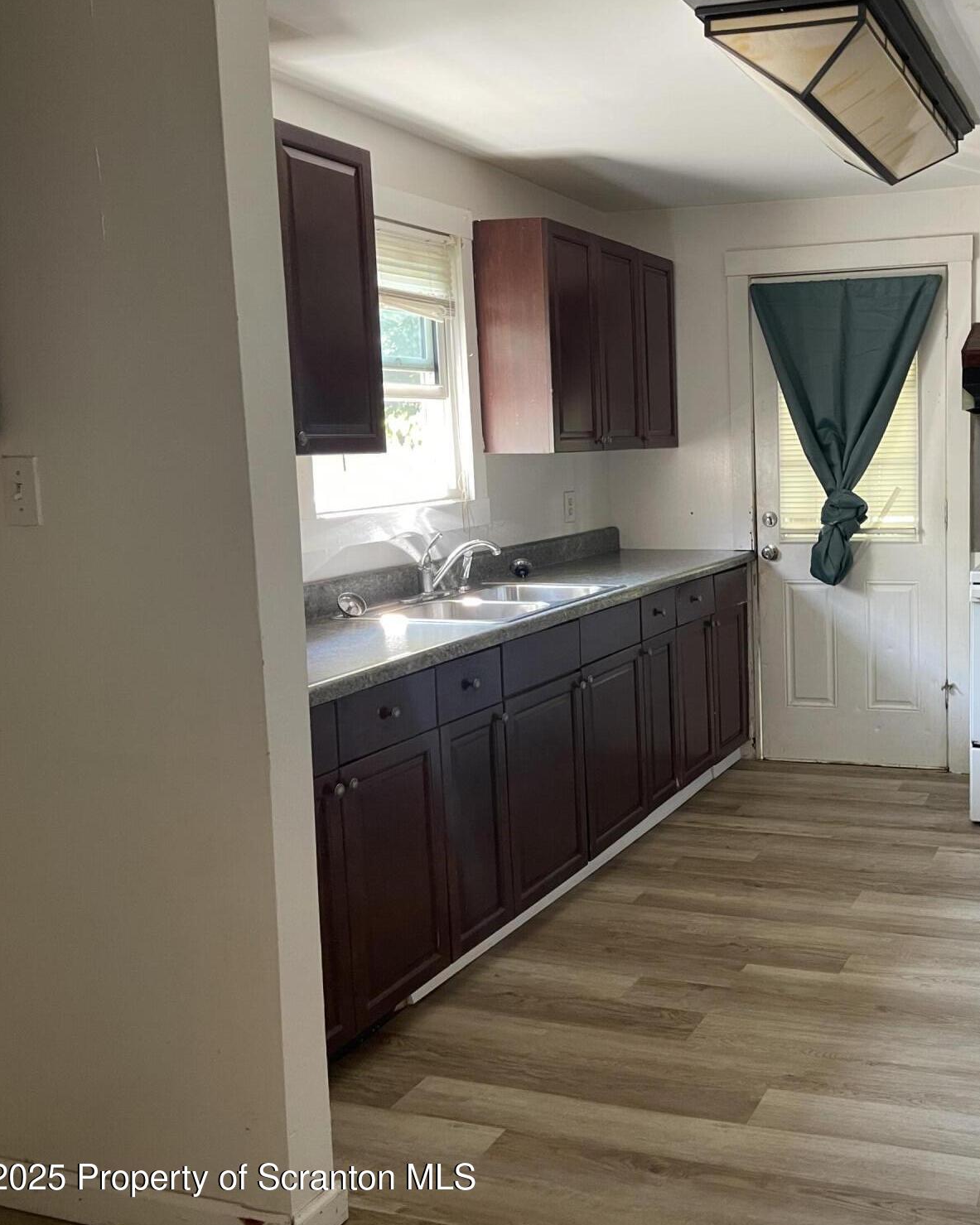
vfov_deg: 54.2
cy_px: 613
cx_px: 787
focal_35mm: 33
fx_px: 1197
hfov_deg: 42.5
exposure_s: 1/60
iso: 250
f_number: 1.6
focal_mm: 5.1
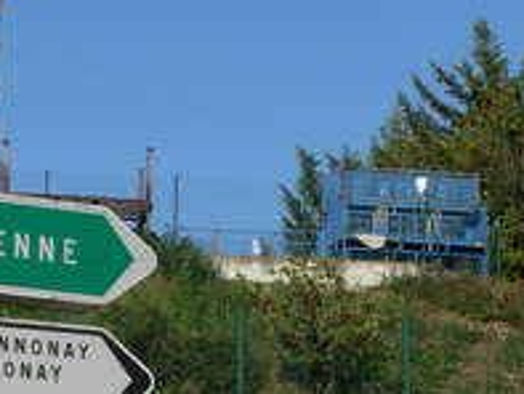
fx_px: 3499
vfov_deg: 6.4
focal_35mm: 231
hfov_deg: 8.6
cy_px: 492
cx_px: 136
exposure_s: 1/512
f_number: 6.1
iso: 79
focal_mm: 12.5
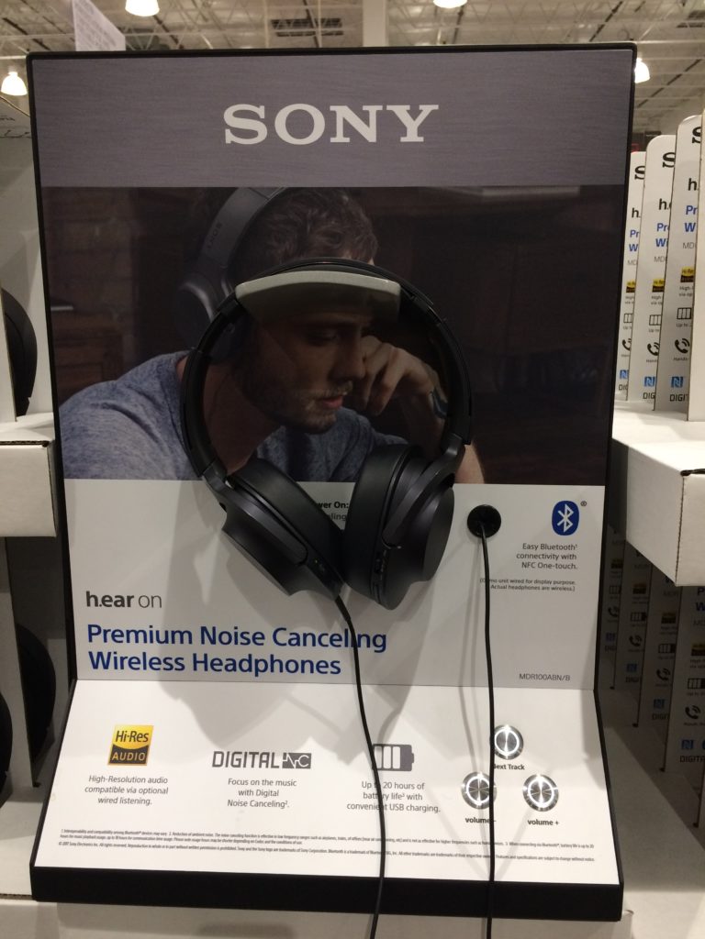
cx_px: 352
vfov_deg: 61.7
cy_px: 470
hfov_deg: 48.2
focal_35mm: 29
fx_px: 787
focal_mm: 4.15
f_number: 2.2
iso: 64
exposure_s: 1/33
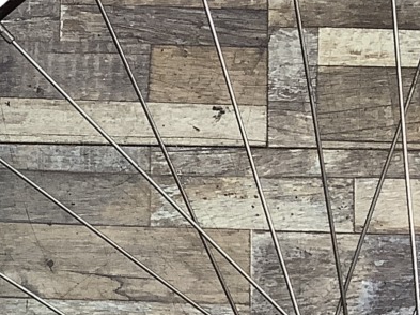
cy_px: 353
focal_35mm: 130
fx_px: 1576
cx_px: -165
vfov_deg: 11.2
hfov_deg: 14.4
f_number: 2.4
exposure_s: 1/60
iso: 100
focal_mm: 3.3
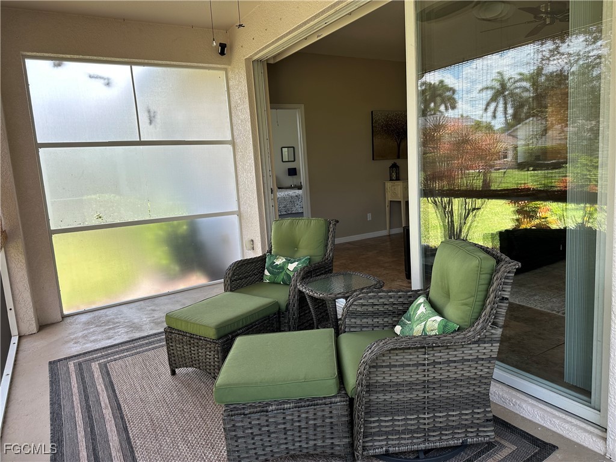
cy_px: 231
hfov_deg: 71.6
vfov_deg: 56.8
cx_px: 308
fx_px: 427
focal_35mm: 24
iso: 64
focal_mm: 6.86
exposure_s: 1/204
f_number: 1.78
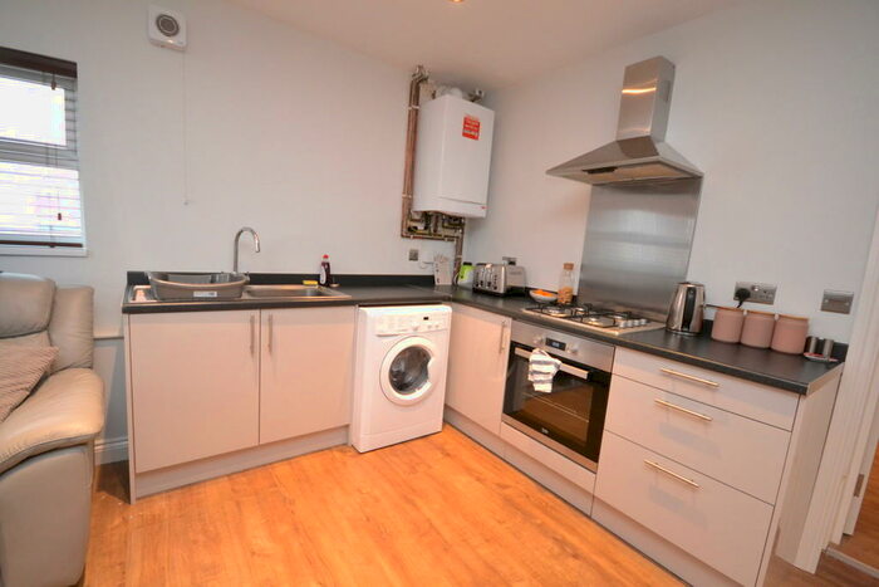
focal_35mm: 15
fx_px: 366
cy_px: 294
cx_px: 440
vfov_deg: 77.4
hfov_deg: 100.4
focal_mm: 10
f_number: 4
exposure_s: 1/60
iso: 2200
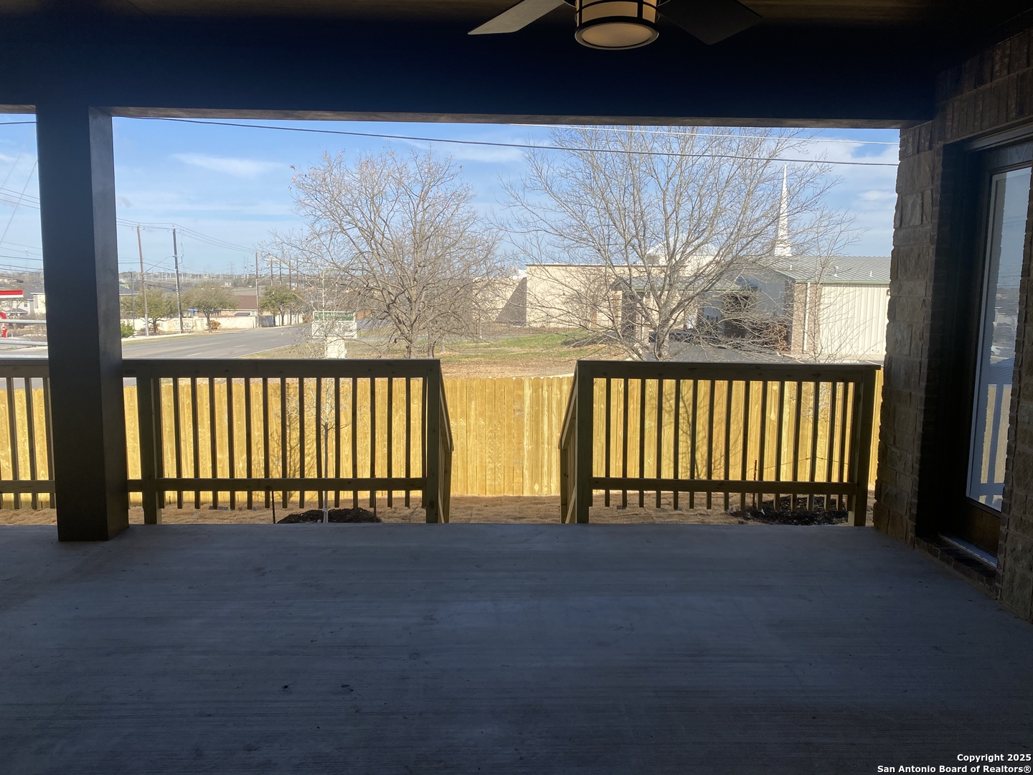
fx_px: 776
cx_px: 516
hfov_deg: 67.3
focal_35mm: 26
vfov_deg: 53.1
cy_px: 388
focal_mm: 4.25
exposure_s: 1/2141
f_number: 1.8
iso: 32
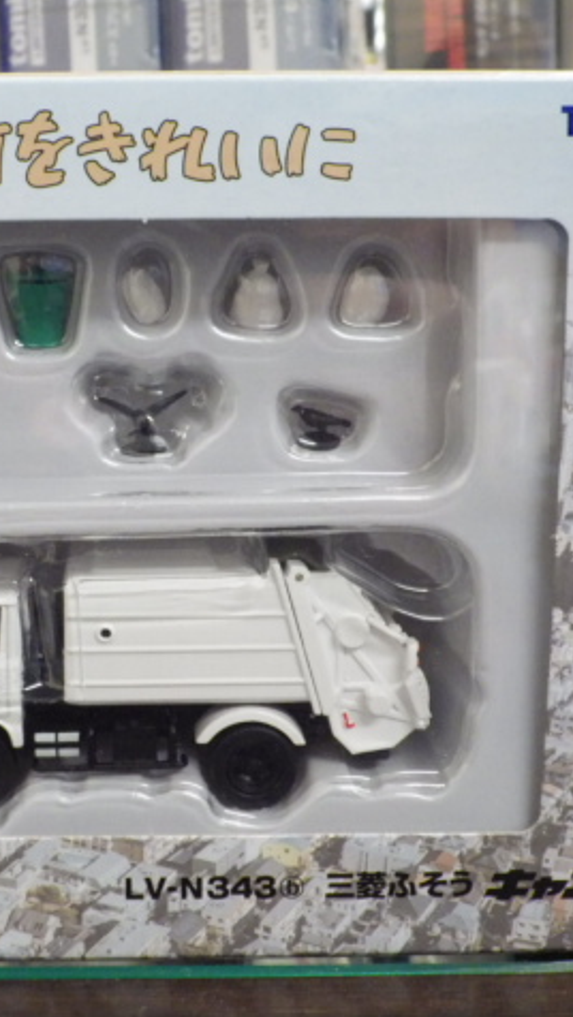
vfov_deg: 34.9
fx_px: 1620
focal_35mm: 60
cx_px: 105
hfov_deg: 19.8
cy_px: 511
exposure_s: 1/40
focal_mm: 7.4
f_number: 3.6
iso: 800
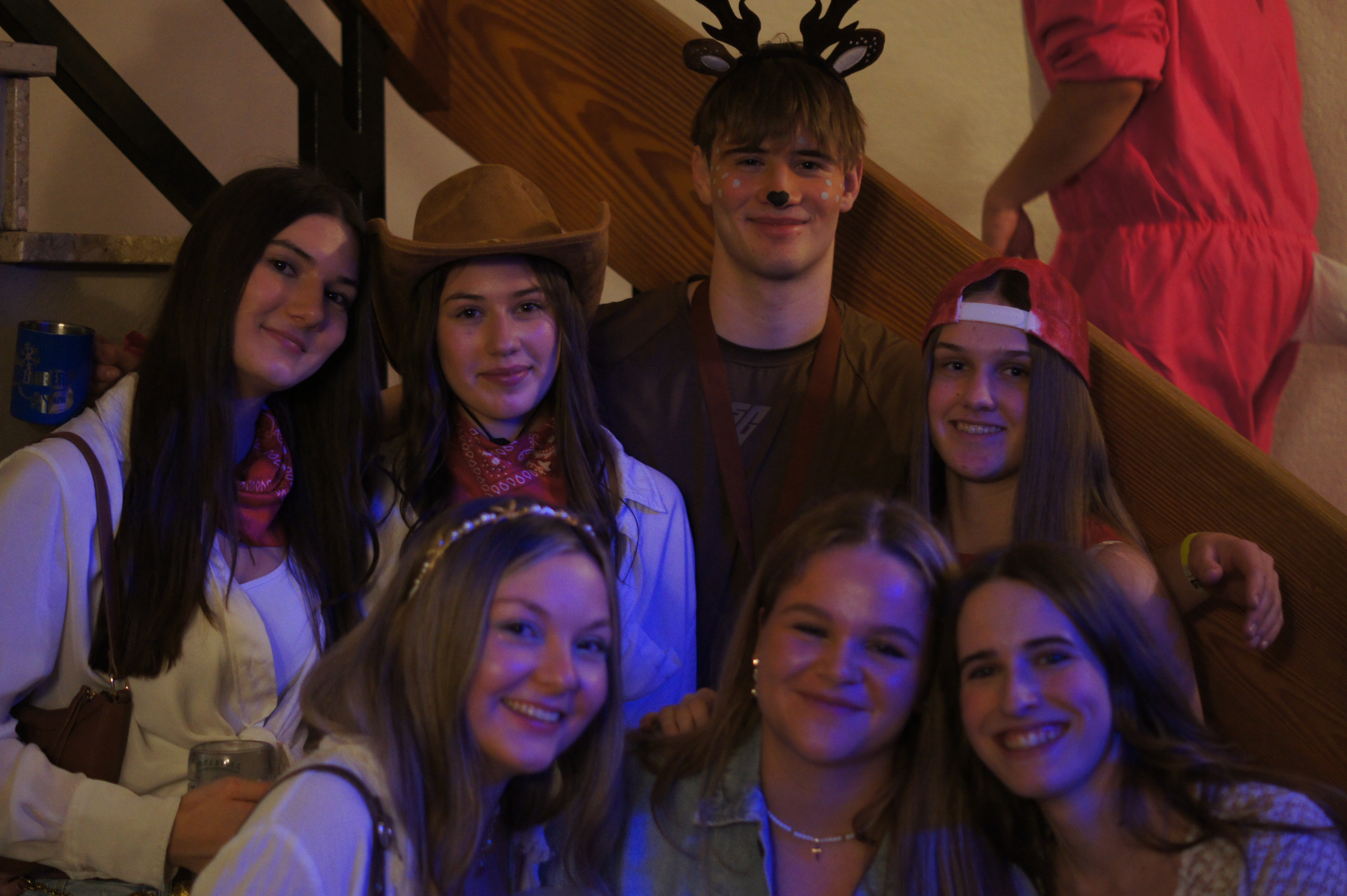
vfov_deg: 18.2
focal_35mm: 75
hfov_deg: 27.0
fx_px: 2805
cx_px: 674
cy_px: 448
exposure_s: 1/80
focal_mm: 50
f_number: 2
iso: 800
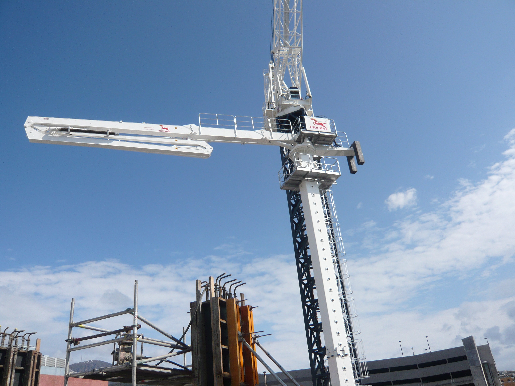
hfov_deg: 63.4
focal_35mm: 28
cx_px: 258
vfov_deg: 49.7
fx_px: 417
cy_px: 193
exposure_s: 1/250
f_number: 8
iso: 100
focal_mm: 4.6
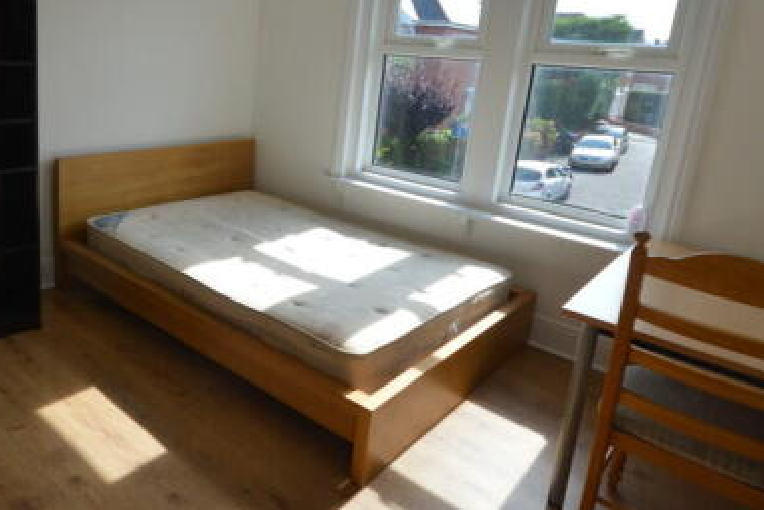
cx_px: 249
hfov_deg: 67.3
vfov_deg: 48.9
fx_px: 552
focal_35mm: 26
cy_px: 180
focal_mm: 10
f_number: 6.3
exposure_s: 1/200
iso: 200
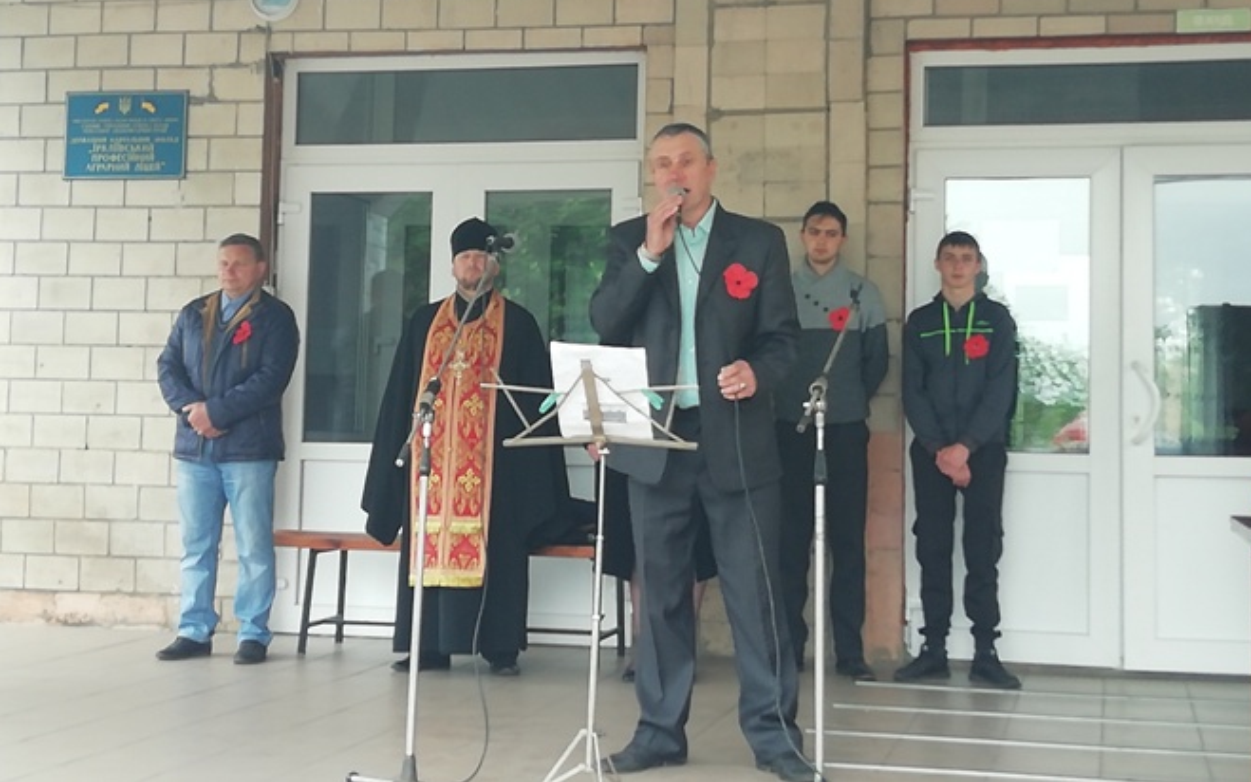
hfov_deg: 34.5
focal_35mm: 59
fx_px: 2012
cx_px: 631
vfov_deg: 22.0
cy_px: 309
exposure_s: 1/100
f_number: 2.2
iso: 80
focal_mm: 3.46
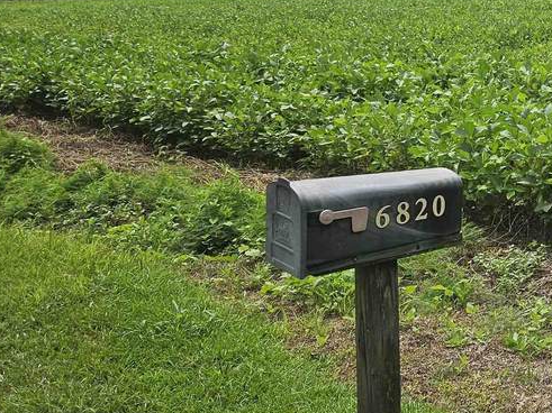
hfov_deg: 27.6
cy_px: 98
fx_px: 957
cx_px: 689
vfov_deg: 24.1
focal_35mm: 60
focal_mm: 5.4
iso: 25
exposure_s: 1/3493
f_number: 1.8
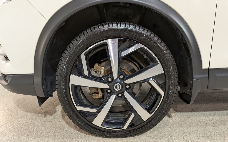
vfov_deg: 47.5
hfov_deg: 70.4
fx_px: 162
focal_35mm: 26
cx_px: 115
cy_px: 81
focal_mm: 4.53
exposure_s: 1/100
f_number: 1.7
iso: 285
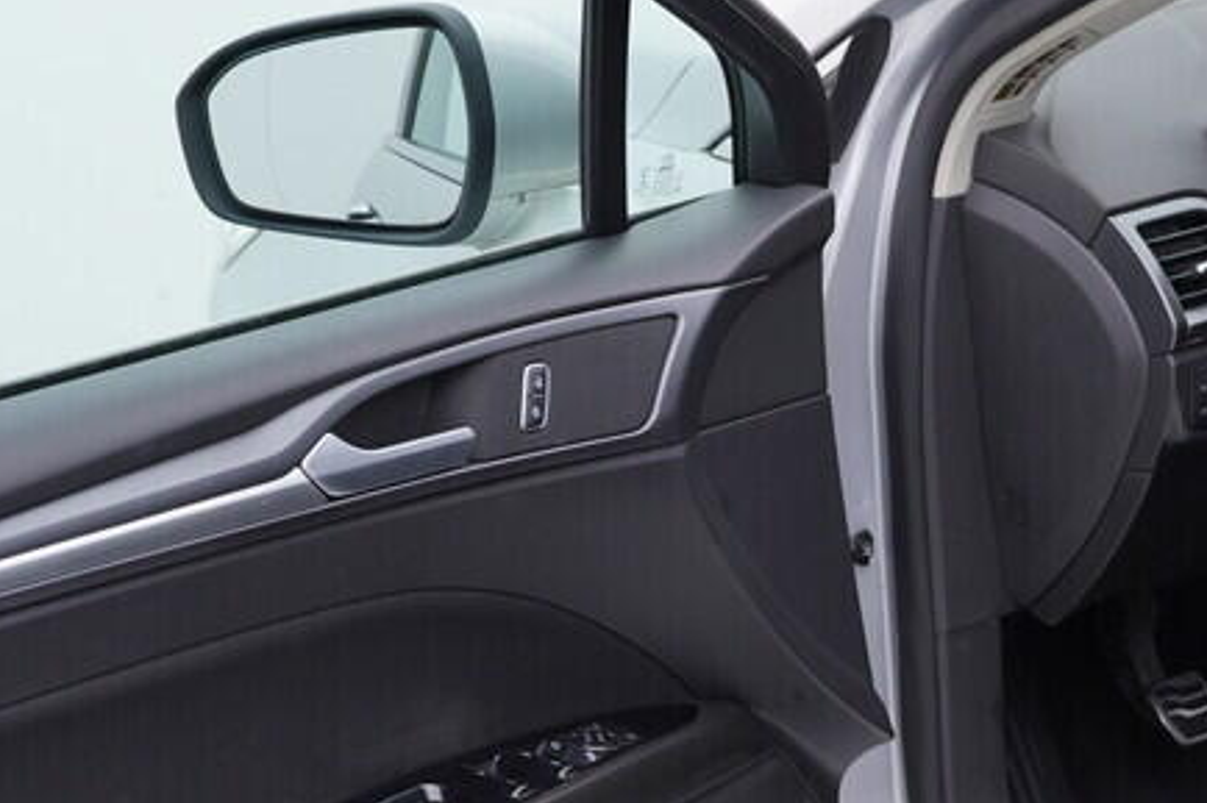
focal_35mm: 85
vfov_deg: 16.0
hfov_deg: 23.3
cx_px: 1085
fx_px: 2849
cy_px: 604
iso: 125
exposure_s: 1/60
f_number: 3.5
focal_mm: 24
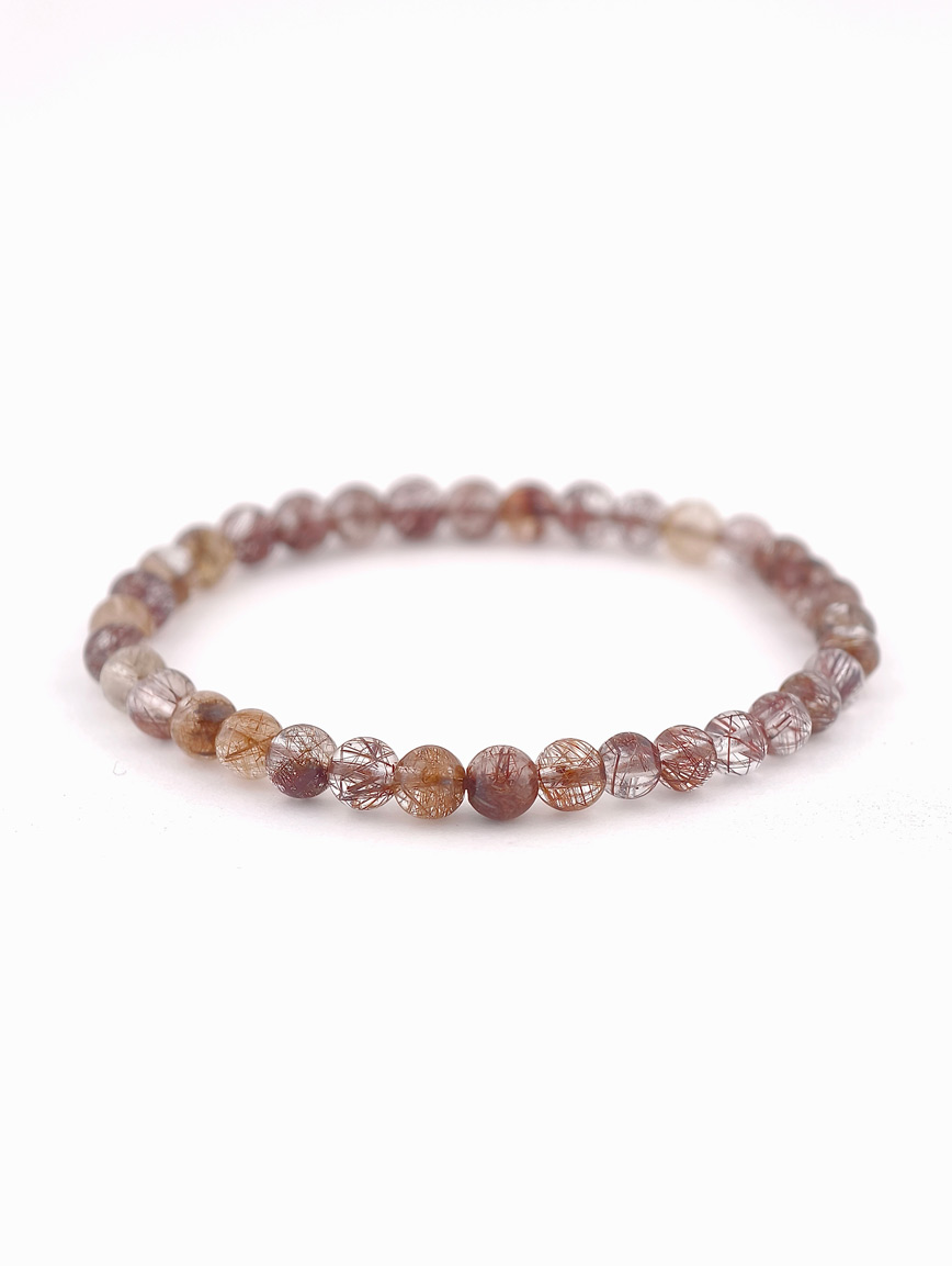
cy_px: 633
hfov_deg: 14.8
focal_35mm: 100
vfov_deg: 19.6
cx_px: 476
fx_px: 3658
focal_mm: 22.48
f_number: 2.67
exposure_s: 1/161
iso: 125
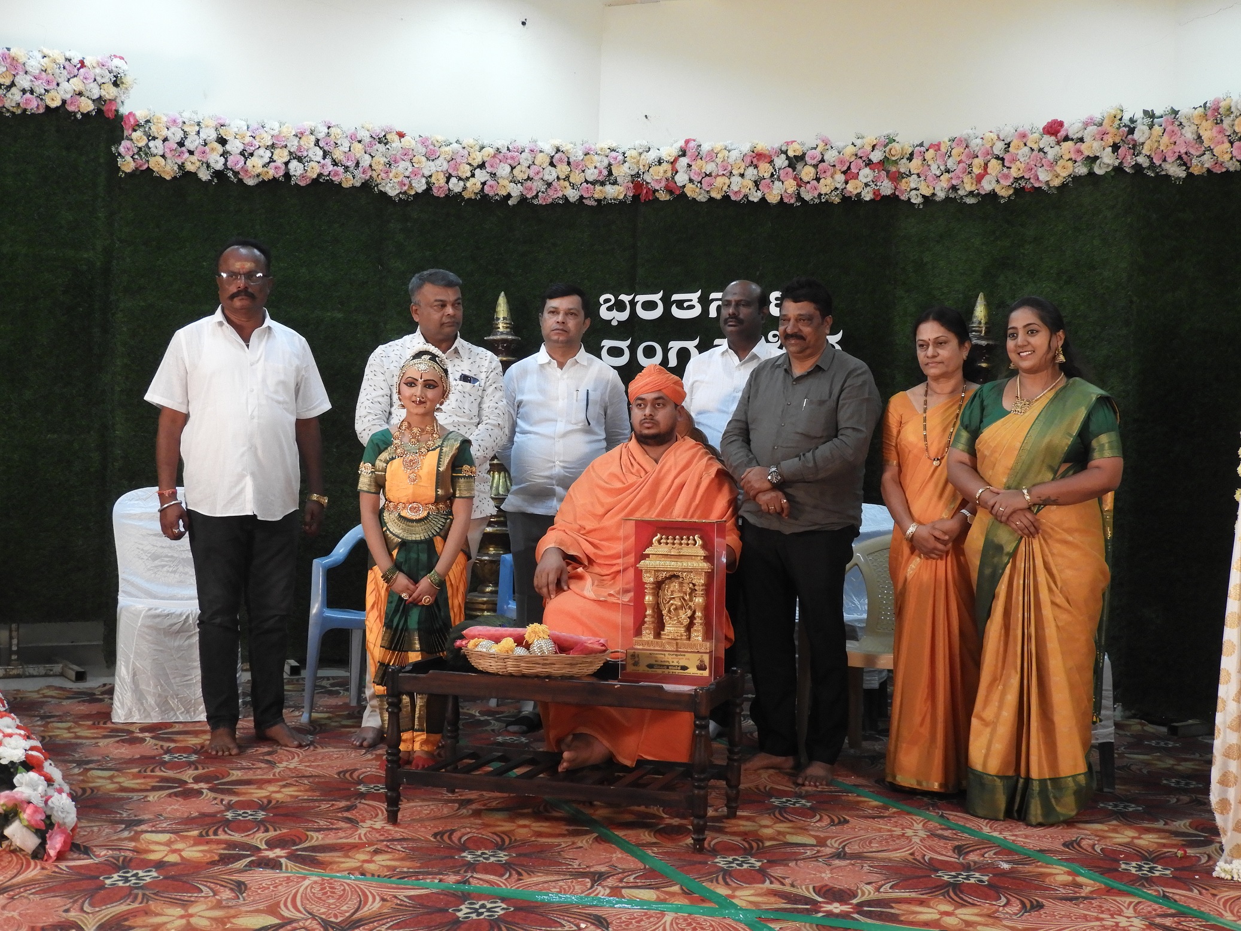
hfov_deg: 42.1
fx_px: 1613
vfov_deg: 32.2
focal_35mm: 45
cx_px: 620
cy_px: 466
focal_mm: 8.1
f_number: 4
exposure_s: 1/25
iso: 400
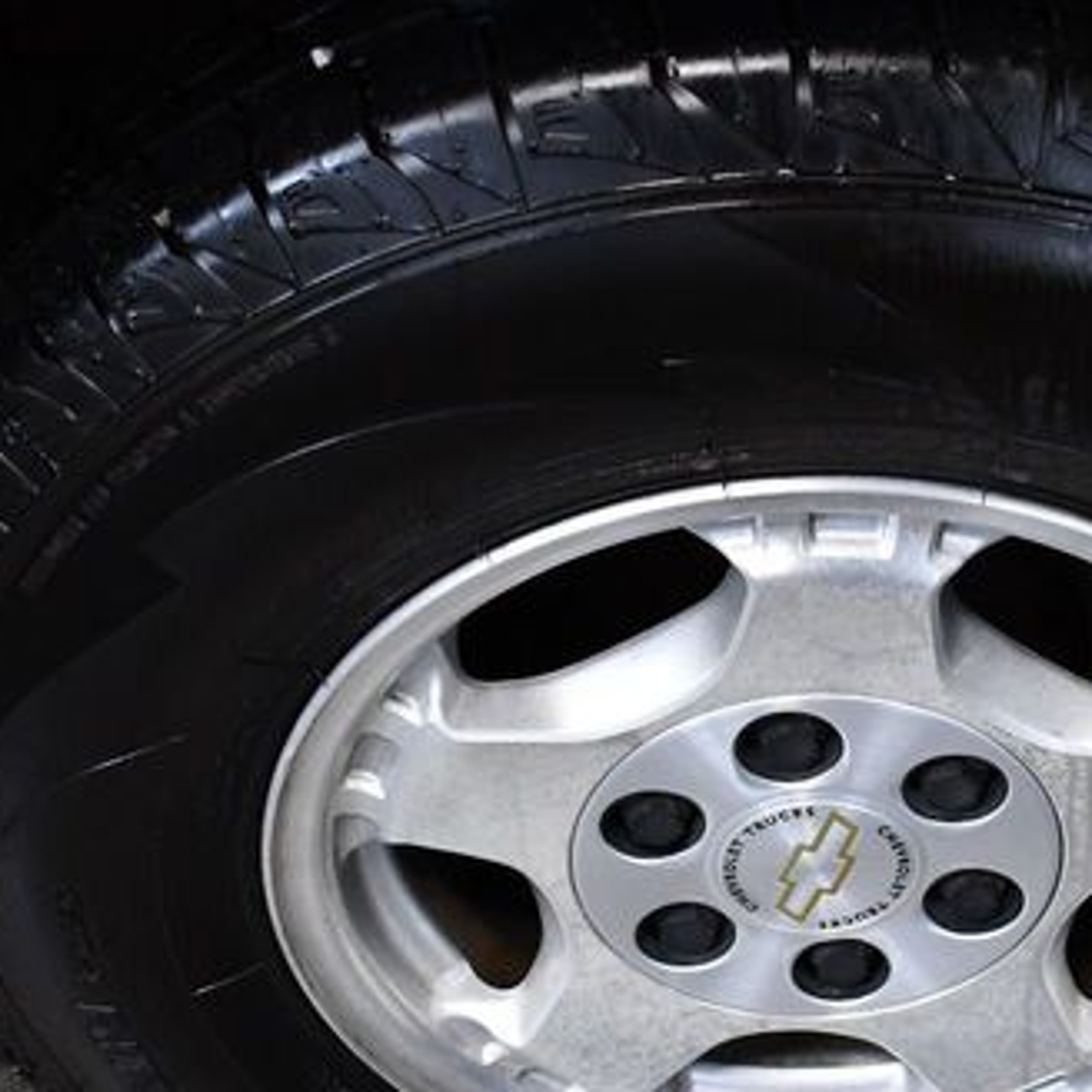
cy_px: 687
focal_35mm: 73
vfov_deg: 23.6
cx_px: 829
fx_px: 2605
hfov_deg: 23.4
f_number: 3.8
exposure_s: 1/125
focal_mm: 22
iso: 1250
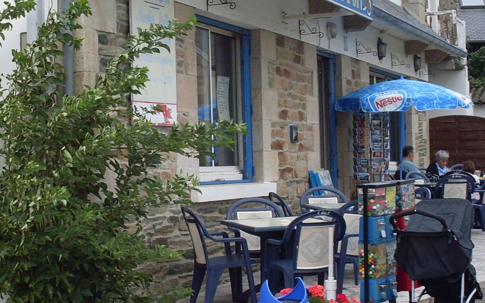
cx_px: 176
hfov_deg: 25.1
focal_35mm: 82
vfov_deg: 15.9
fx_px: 1084
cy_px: 138
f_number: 8.4
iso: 80
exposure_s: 1/90
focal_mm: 6.3
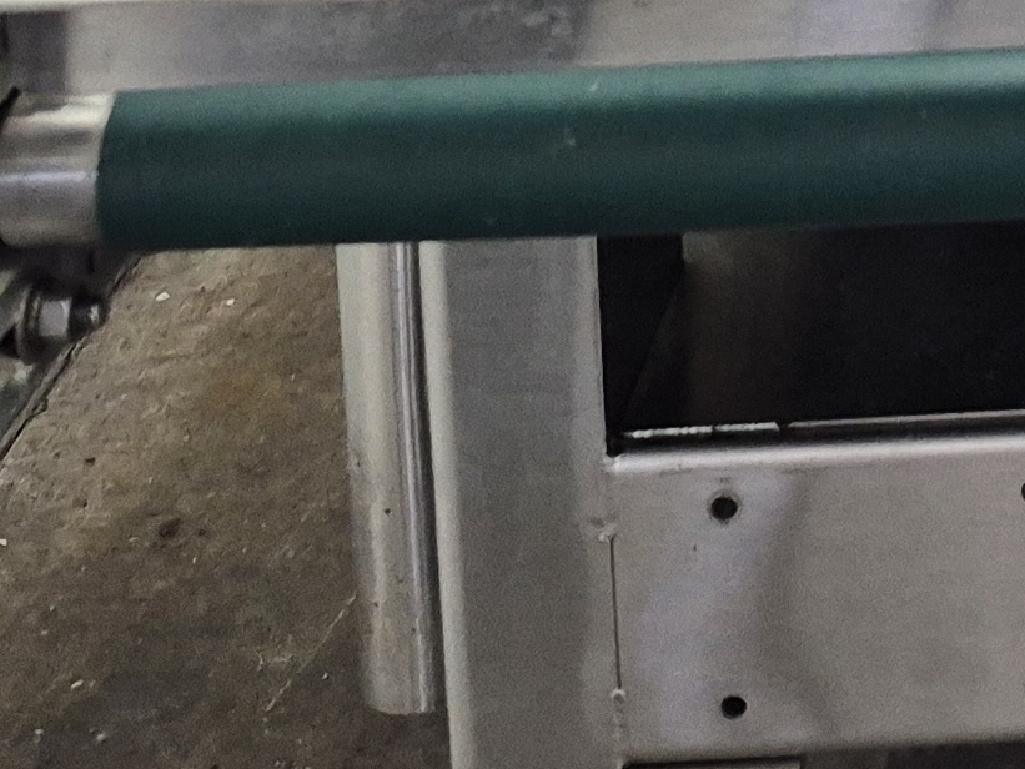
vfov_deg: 11.1
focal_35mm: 112
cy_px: -1092
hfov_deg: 15.4
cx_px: 1783
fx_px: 3317
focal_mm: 5.4
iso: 320
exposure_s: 1/120
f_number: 1.8
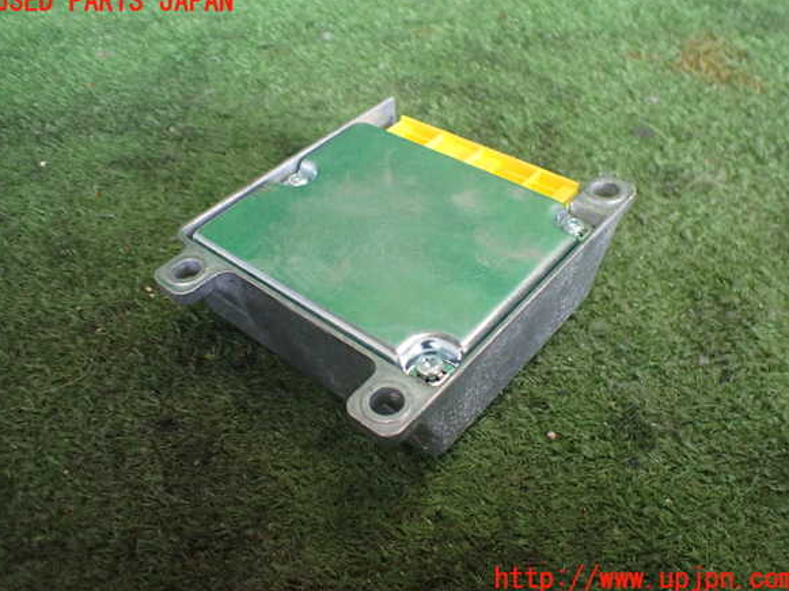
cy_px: 291
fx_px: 706
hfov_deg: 58.4
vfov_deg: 45.4
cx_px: 394
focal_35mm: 31
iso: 640
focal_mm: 5.4
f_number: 2.3
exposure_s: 1/125
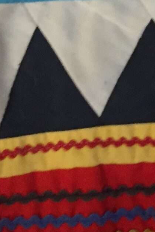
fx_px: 794
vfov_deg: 15.9
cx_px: 50
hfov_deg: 11.1
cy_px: -54
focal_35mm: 123
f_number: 2.2
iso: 250
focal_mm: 4.15
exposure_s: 1/20
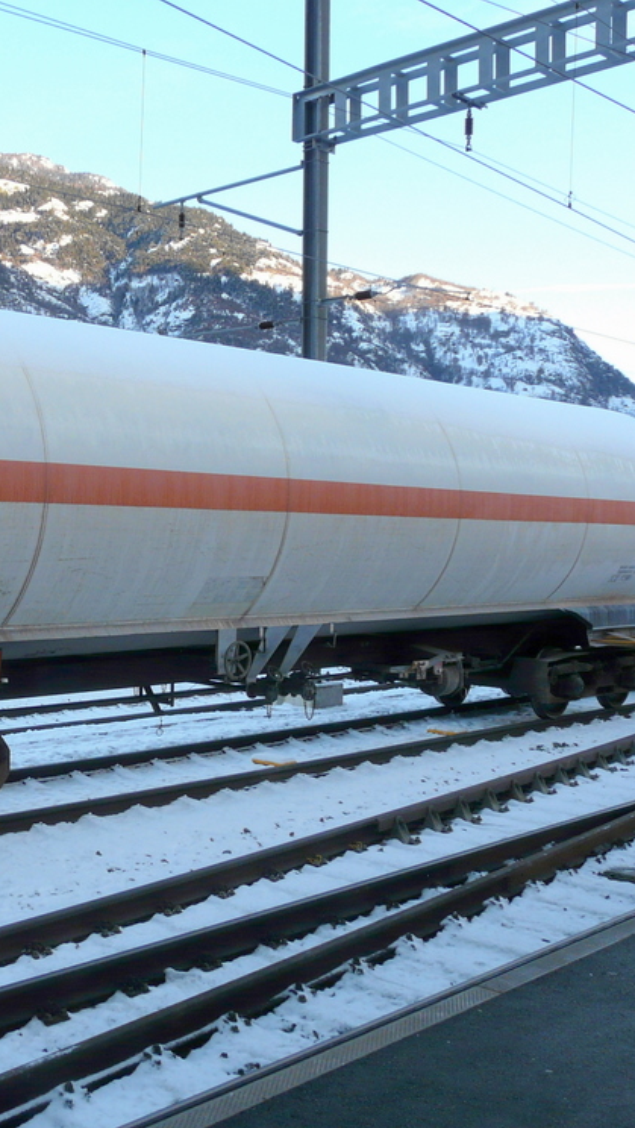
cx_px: 53
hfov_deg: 27.9
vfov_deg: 49.4
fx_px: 1226
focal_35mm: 41
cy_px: 567
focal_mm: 4.6
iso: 100
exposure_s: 1/160
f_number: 4
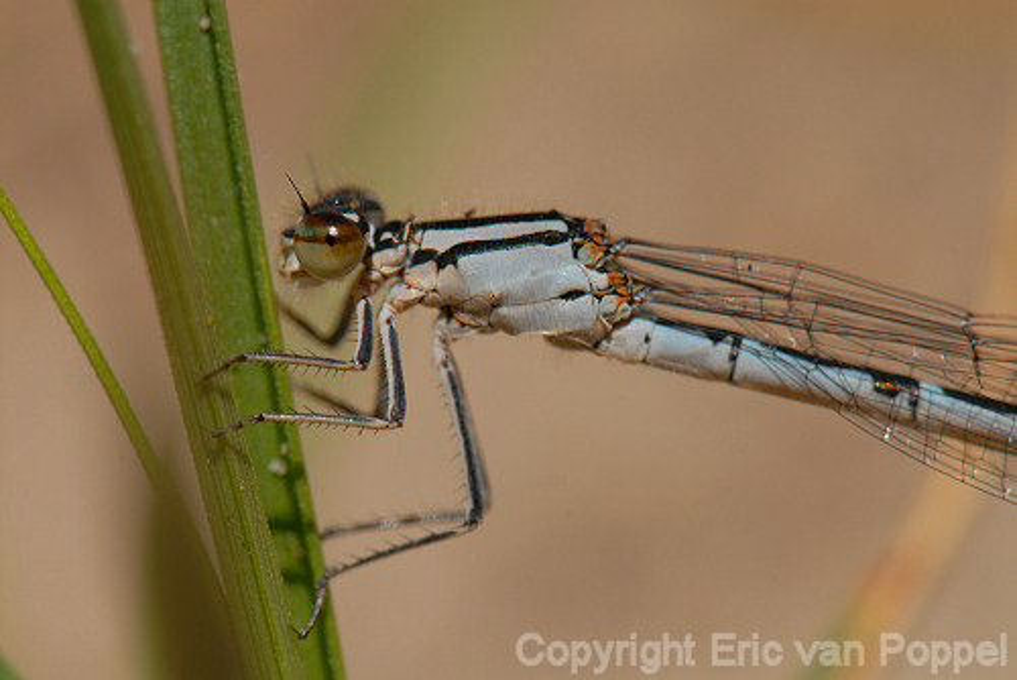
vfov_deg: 8.7
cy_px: 340
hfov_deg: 13.0
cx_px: 508
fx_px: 4452
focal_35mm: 158
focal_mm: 105
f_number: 14
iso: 100
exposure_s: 1/100
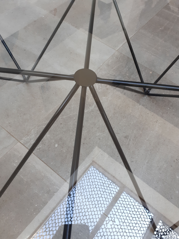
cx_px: 90
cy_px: 120
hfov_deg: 51.4
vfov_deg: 65.3
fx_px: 186
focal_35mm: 27
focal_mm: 3.6
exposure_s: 1/30
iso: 80
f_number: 1.9
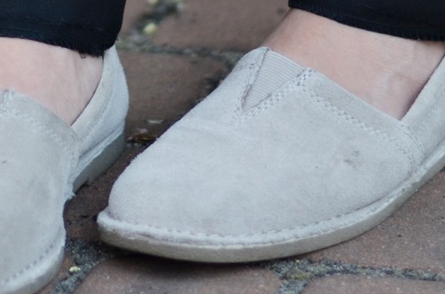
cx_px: 39
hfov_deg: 6.9
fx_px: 3687
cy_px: -46
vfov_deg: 4.6
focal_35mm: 299
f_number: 1.8
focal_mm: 50
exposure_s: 1/250
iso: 250
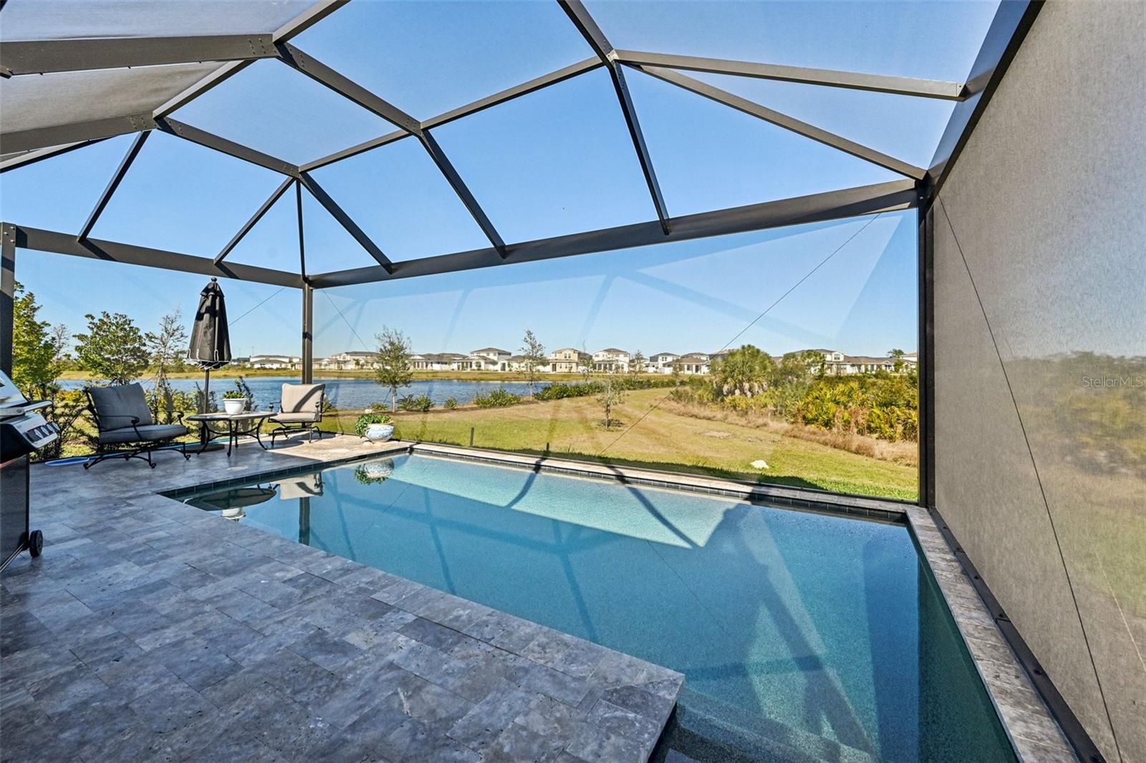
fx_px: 446
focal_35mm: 14
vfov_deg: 81.2
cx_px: 573
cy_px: 382
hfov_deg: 104.3
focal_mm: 14
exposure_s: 1/640
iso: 400
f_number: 8
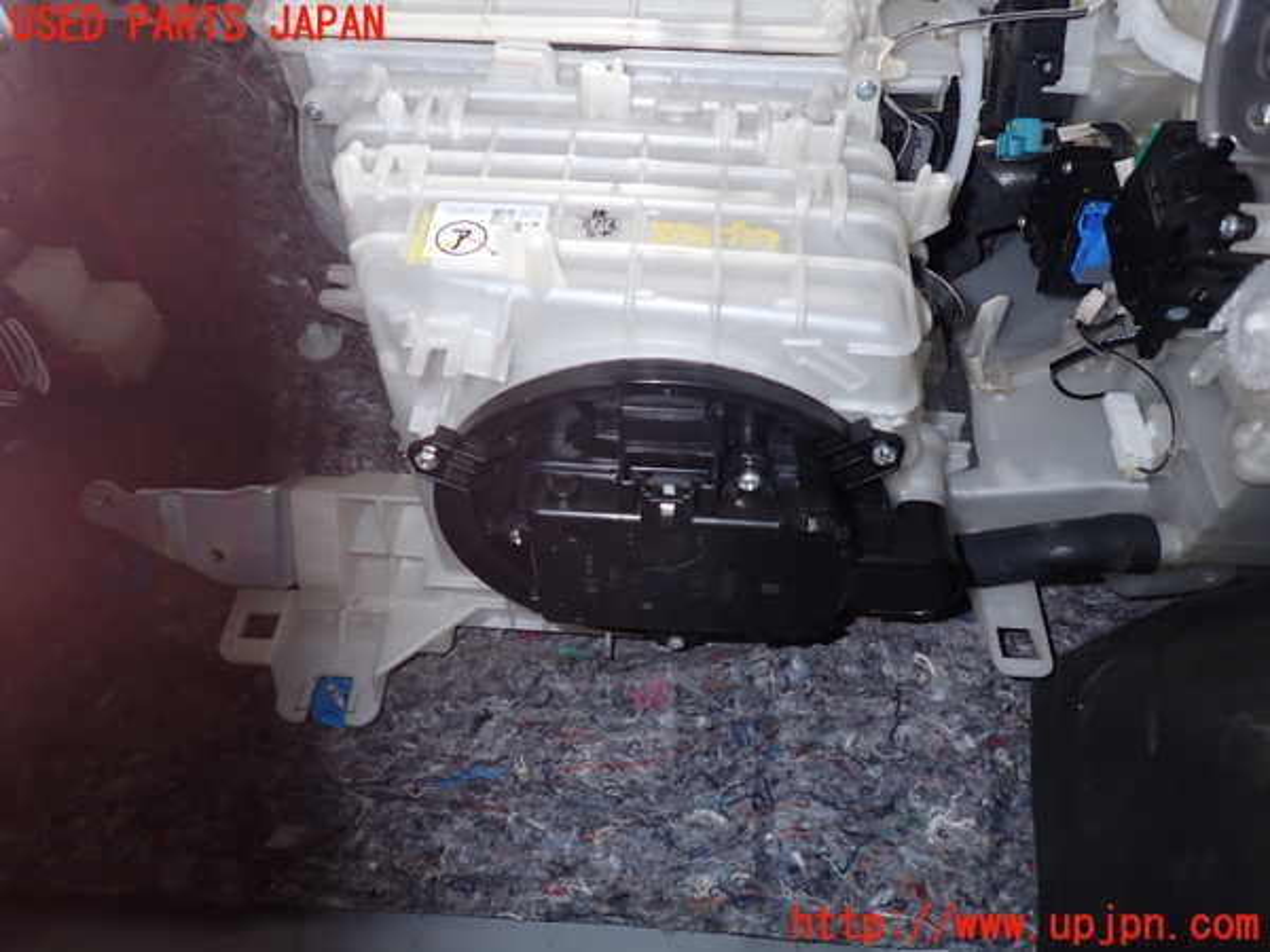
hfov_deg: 69.4
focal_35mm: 25
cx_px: 635
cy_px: 476
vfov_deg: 54.9
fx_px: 917
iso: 200
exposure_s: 1/30
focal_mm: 4.5
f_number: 2
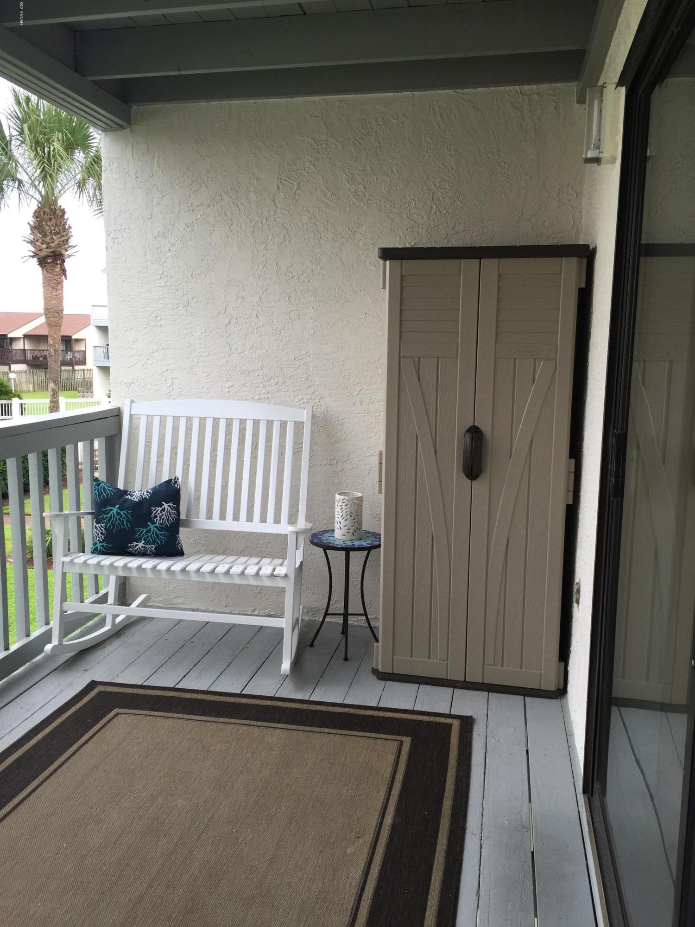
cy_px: 464
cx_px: 348
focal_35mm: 29
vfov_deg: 61.7
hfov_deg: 48.2
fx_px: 776
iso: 32
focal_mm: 4.15
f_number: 2.2
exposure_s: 1/278
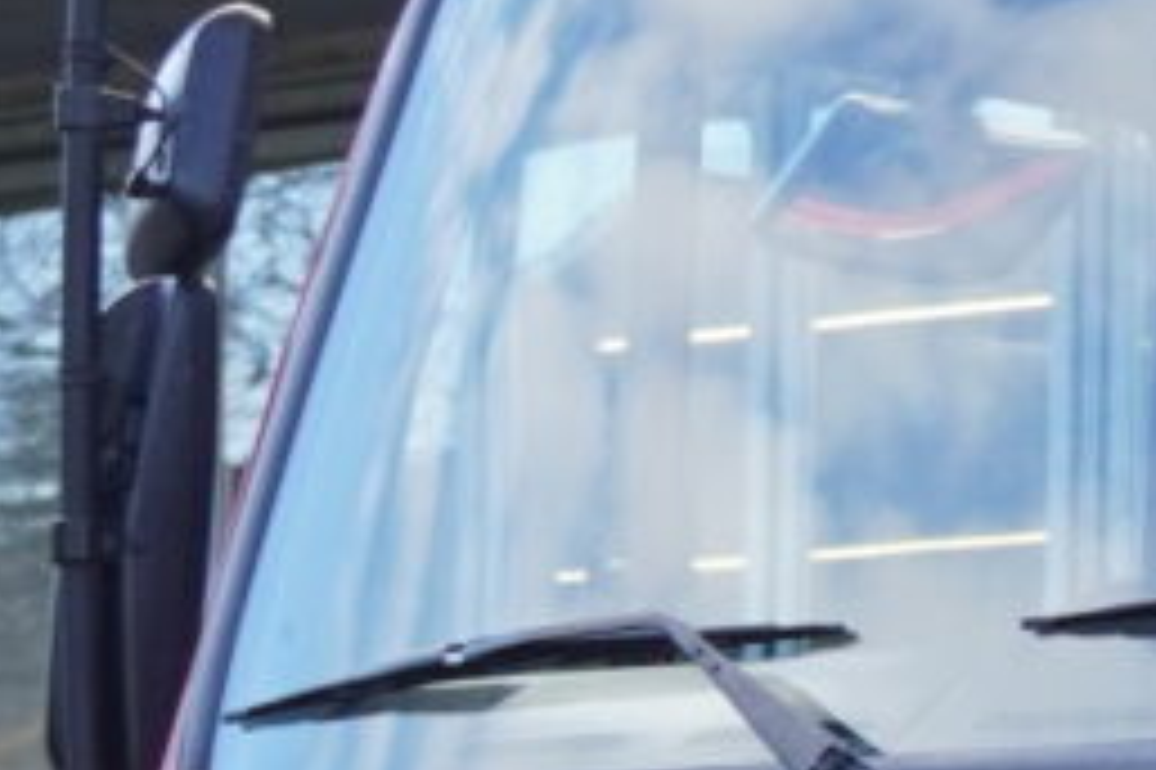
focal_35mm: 303
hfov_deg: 6.5
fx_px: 9715
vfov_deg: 4.5
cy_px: 1211
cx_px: 2555
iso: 250
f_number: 4.5
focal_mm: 27
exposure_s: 1/160
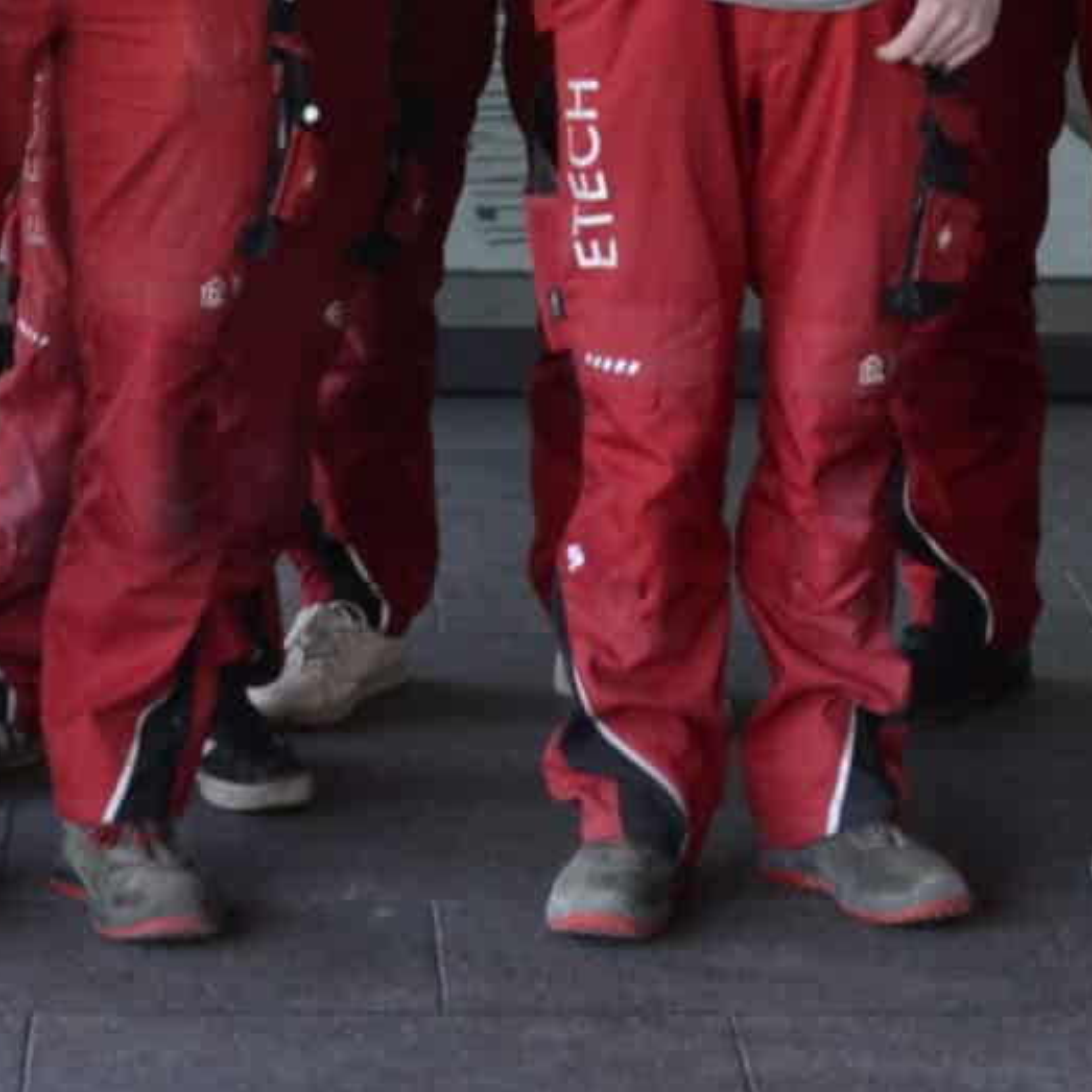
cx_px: 624
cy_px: -243
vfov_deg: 9.3
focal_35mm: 186
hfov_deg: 9.4
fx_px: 6638
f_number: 5.6
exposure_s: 1/125
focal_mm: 30
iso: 400
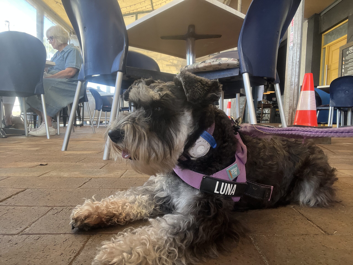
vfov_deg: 58.9
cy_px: 132
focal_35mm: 23
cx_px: 176
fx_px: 235
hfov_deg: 73.9
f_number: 2.2
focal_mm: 2.71
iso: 80
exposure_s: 1/121
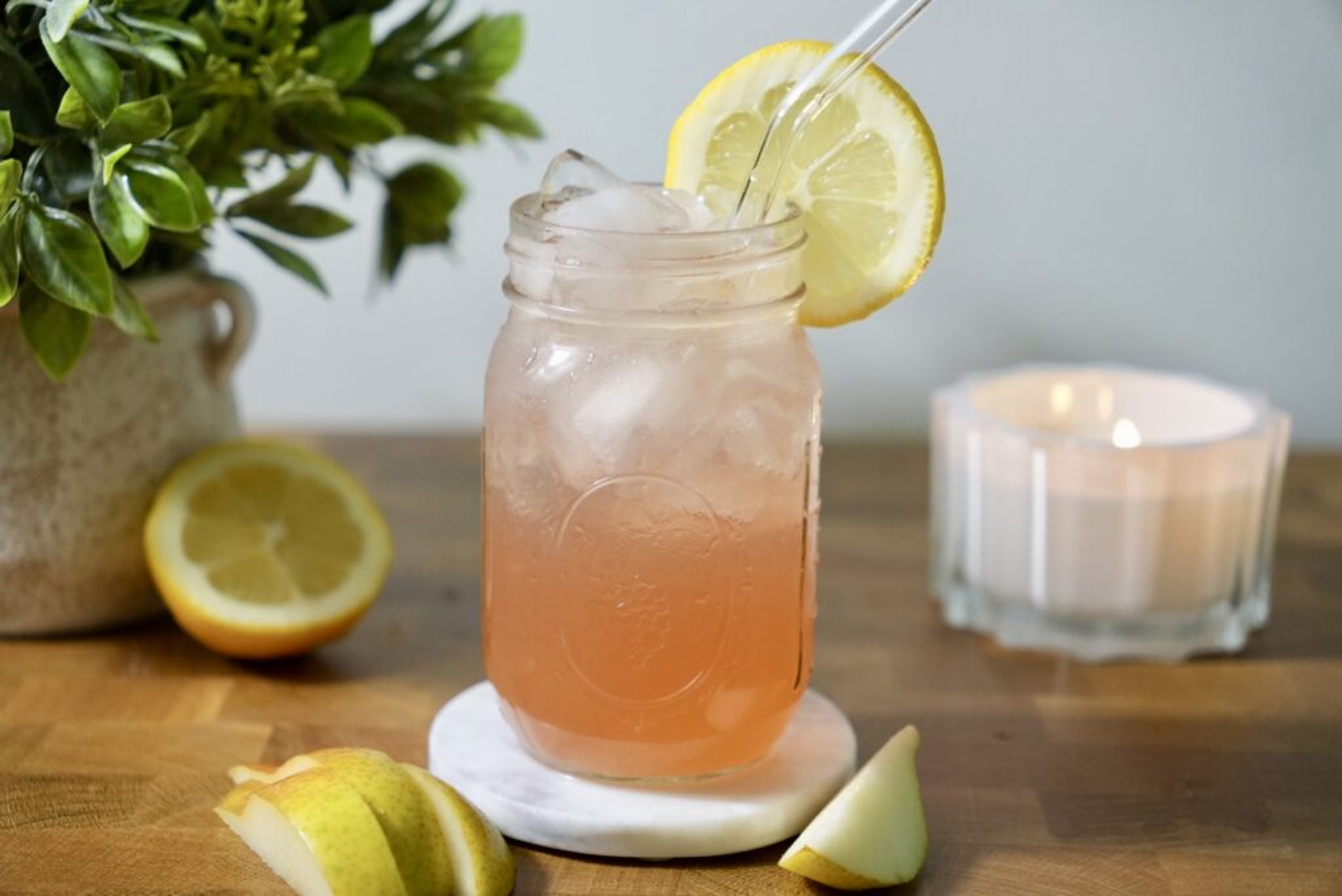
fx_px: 2445
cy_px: 448
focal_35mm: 66
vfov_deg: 20.8
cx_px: 671
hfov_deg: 30.7
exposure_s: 1/250
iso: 1250
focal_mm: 43.7
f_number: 2.8
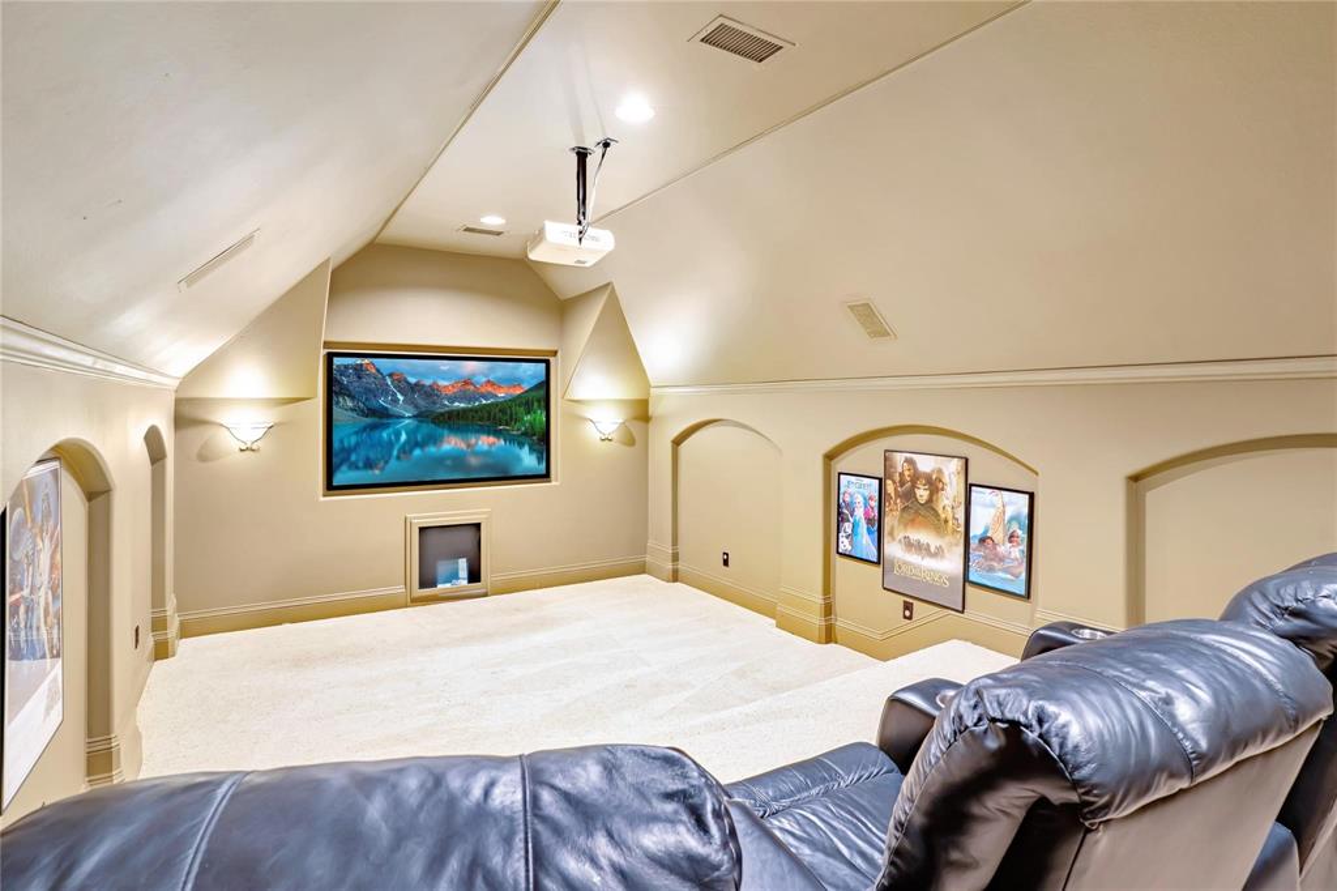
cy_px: 446
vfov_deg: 70.4
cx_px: 668
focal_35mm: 17
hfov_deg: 93.3
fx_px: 631
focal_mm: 17
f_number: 7.1
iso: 100
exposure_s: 1/1.25
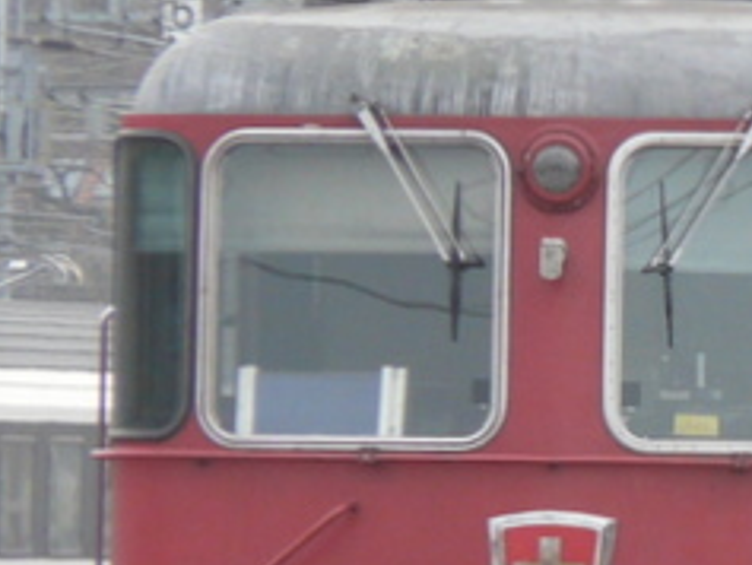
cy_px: 448
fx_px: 30864
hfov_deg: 1.4
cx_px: 1307
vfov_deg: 1.0
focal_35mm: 1420
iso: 125
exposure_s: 1/100
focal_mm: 55.4
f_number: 3.6
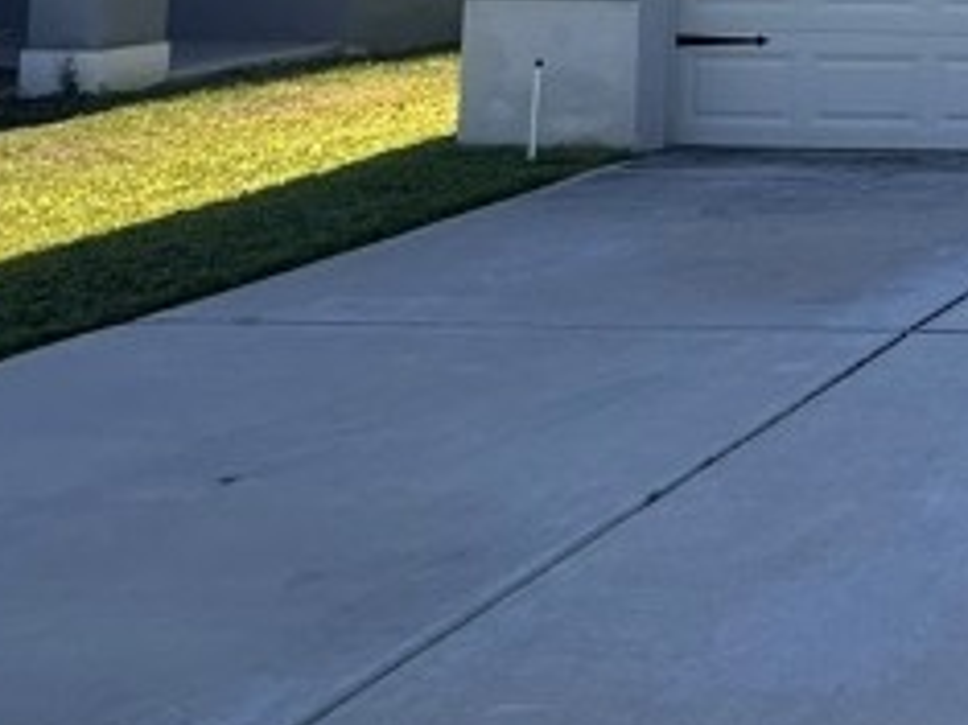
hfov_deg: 23.0
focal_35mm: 61
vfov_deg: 21.3
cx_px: 1586
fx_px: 1705
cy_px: -272
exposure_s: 1/972
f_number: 2.2
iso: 40
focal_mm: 2.22
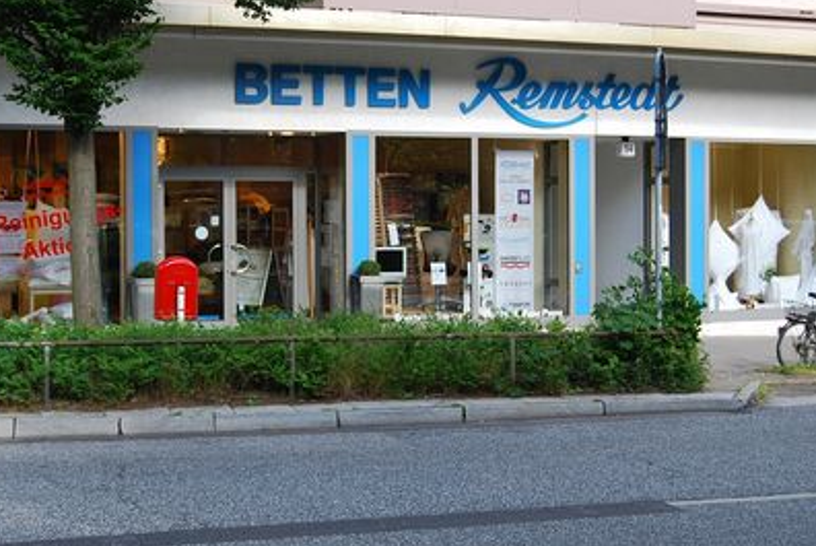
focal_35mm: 63
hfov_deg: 31.8
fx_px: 1430
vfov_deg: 21.6
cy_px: 216
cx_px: 377
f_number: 5.6
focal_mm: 32
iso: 160
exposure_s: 1/125
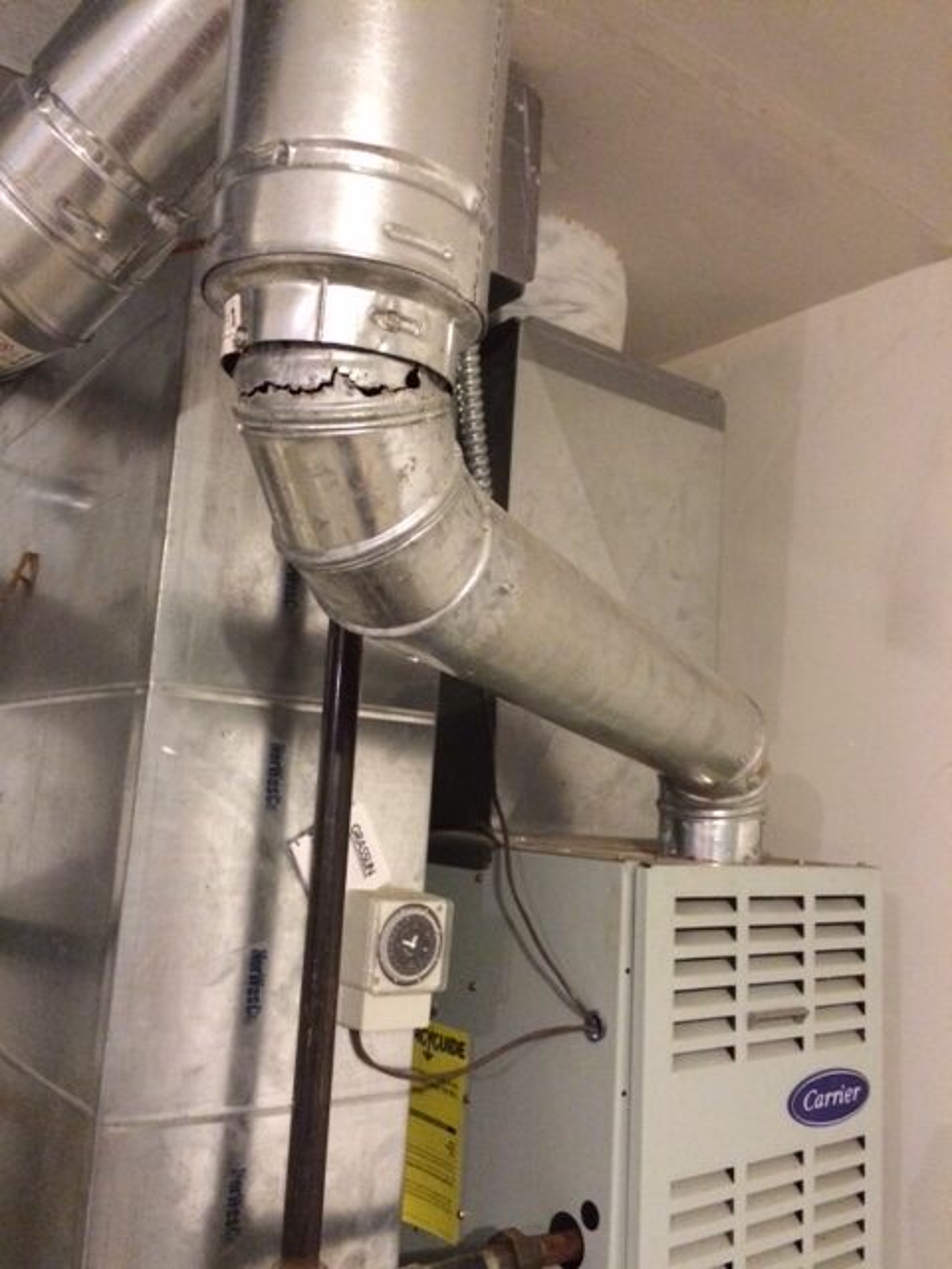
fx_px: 1063
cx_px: 476
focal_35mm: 29
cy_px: 634
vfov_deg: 61.7
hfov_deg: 48.2
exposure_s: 1/15
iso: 500
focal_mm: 4.15
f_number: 2.2
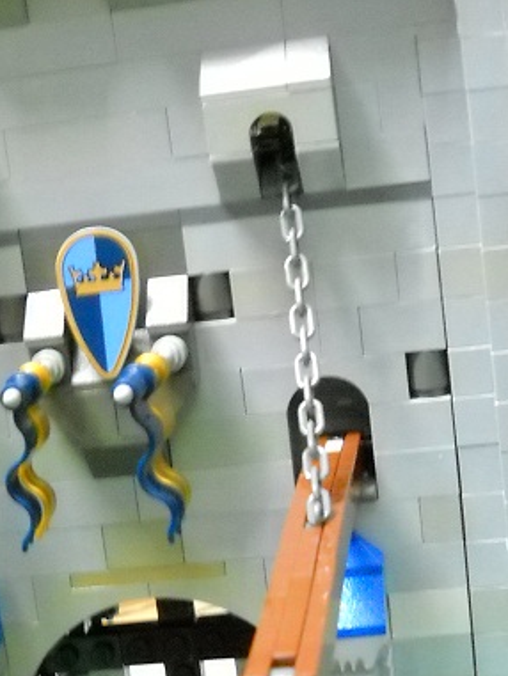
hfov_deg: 17.1
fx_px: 1682
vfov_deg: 22.2
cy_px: 607
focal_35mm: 86
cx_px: 146
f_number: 3.1
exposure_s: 1/2.5
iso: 800
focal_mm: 6.72
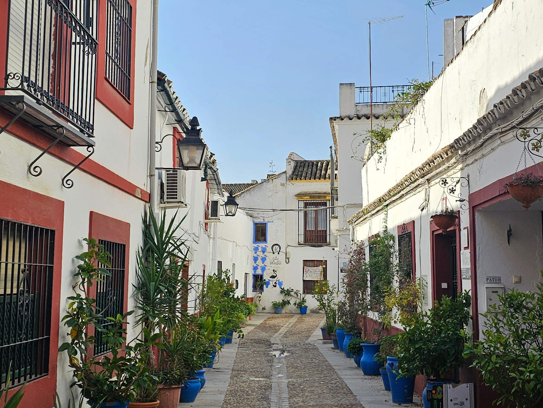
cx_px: 292
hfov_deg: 35.5
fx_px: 847
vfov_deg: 27.0
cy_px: 162
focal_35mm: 54
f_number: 1.7
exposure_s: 1/631
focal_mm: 6.3
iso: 10
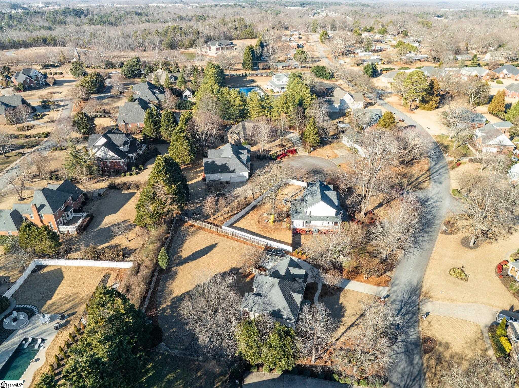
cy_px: 194
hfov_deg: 71.6
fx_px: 360
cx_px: 260
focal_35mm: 24
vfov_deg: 56.8
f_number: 4.5
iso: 100
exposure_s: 1/40
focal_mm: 12.29
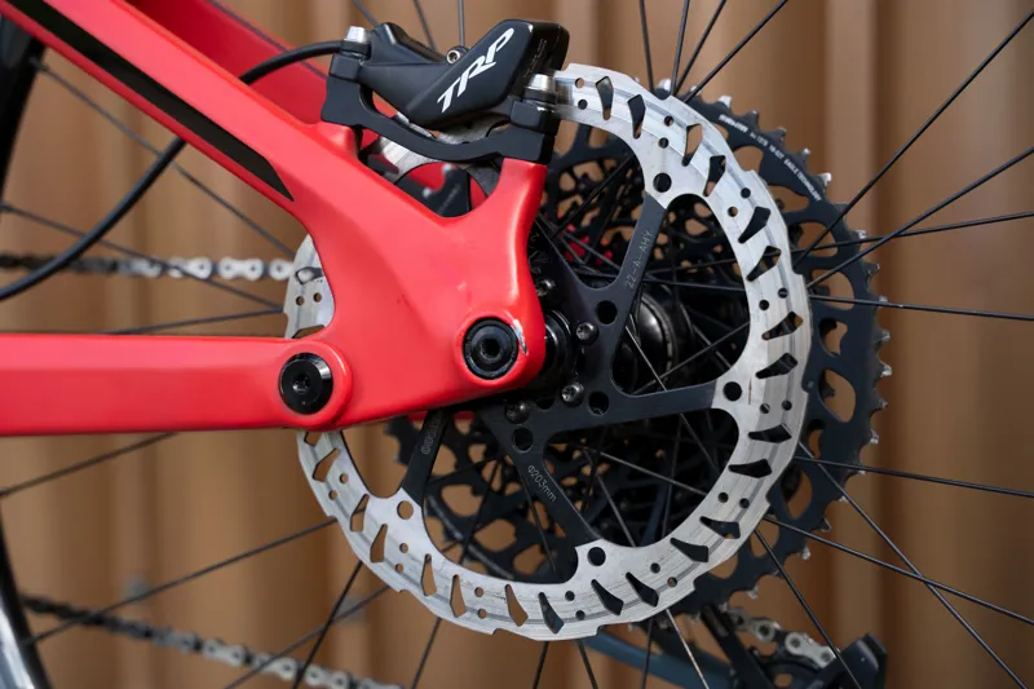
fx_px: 2154
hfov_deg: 27.0
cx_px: 517
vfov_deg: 18.2
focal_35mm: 75
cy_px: 344
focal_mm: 75
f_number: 5
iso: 800
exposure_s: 1/1000
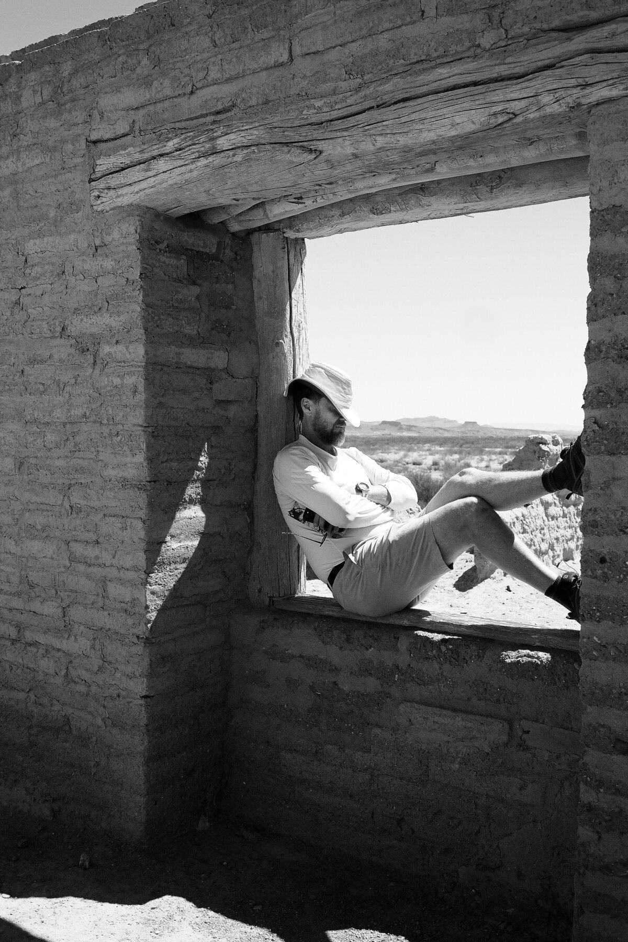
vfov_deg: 53.1
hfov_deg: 36.9
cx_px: 314
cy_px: 471
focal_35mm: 36
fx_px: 942
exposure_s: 1/4000
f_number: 4
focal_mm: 24
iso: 800
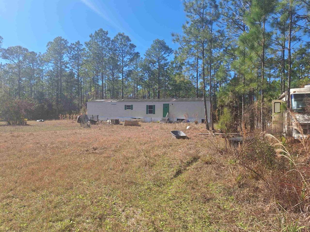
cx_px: 155
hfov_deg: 73.9
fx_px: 206
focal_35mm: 23
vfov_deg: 58.9
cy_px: 116
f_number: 1.8
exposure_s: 1/2212
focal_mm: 5.54
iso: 40
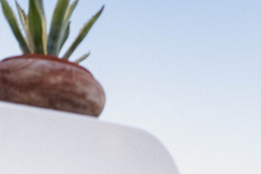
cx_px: 225
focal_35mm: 68
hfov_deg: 28.7
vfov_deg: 20.0
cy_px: 109
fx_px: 493
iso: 100
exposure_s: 1/640
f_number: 1.4
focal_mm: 35
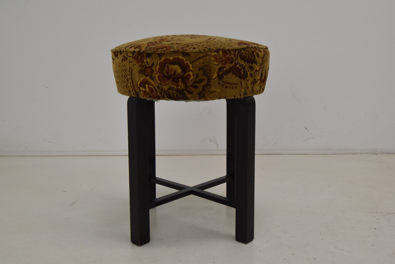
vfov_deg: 31.9
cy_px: 132
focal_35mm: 42
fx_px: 461
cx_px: 198
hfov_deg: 46.4
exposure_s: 1/320
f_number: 9
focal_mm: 28
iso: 1600
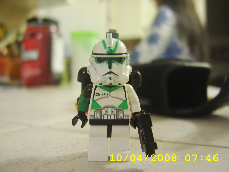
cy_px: 86
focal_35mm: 31
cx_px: 114
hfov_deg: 58.4
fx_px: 205
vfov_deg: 45.4
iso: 71
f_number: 2.7
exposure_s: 1/5
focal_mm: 8.13
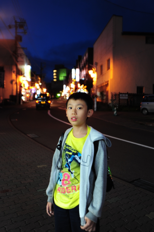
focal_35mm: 35
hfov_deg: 37.8
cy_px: 116
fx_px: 225
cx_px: 77
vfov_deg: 54.5
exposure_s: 1/15
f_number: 4
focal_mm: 35
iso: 640
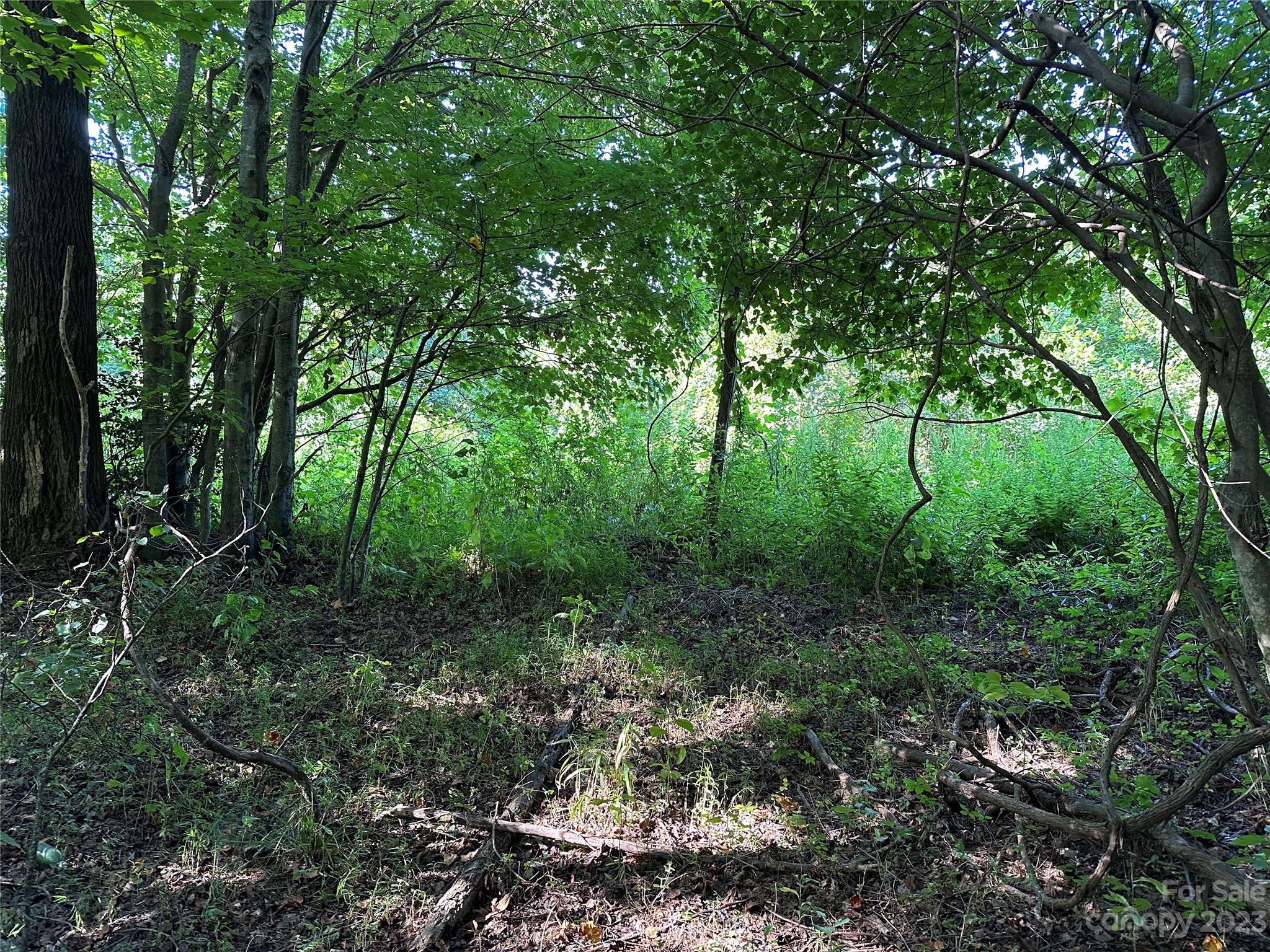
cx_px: 635
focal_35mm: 24
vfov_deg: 56.8
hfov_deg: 71.6
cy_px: 476
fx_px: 881
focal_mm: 6.86
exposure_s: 1/121
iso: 200
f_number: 1.78
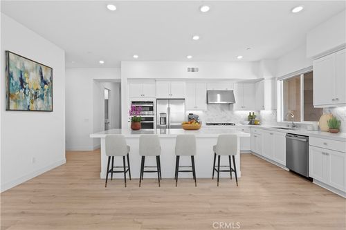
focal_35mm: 16
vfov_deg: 73.7
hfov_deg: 96.8
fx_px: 154
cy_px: 115
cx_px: 173
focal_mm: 16
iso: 200
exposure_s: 1/5
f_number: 9
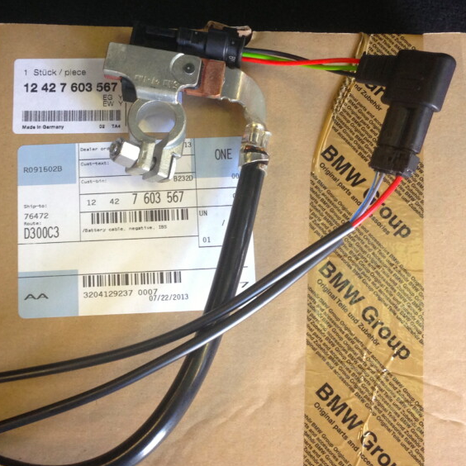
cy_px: 224
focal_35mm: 53
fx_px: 807
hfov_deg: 32.2
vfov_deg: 32.2
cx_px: 202
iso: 100
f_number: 2.4
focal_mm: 4.13
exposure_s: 1/20
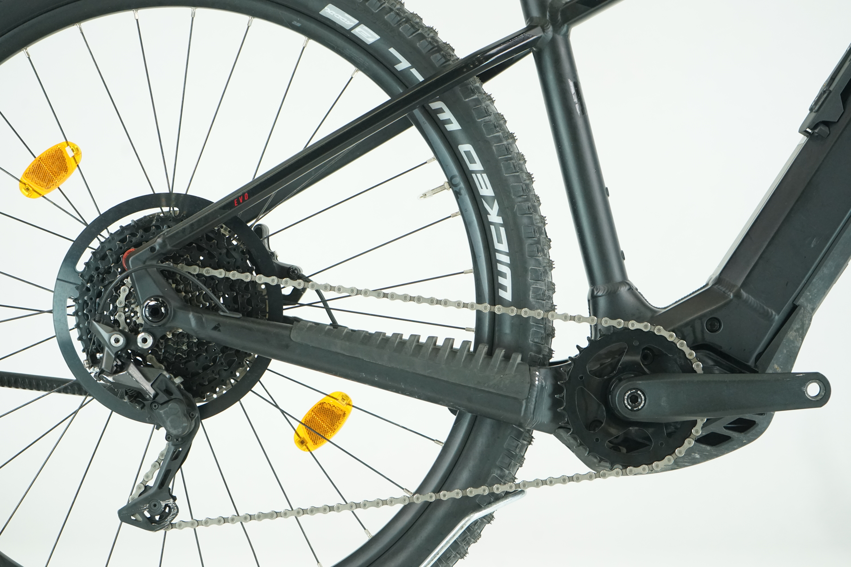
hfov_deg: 28.8
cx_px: 426
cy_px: 284
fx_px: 1655
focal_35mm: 70
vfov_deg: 19.5
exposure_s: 1/200
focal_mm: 70
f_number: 5.6
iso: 2500
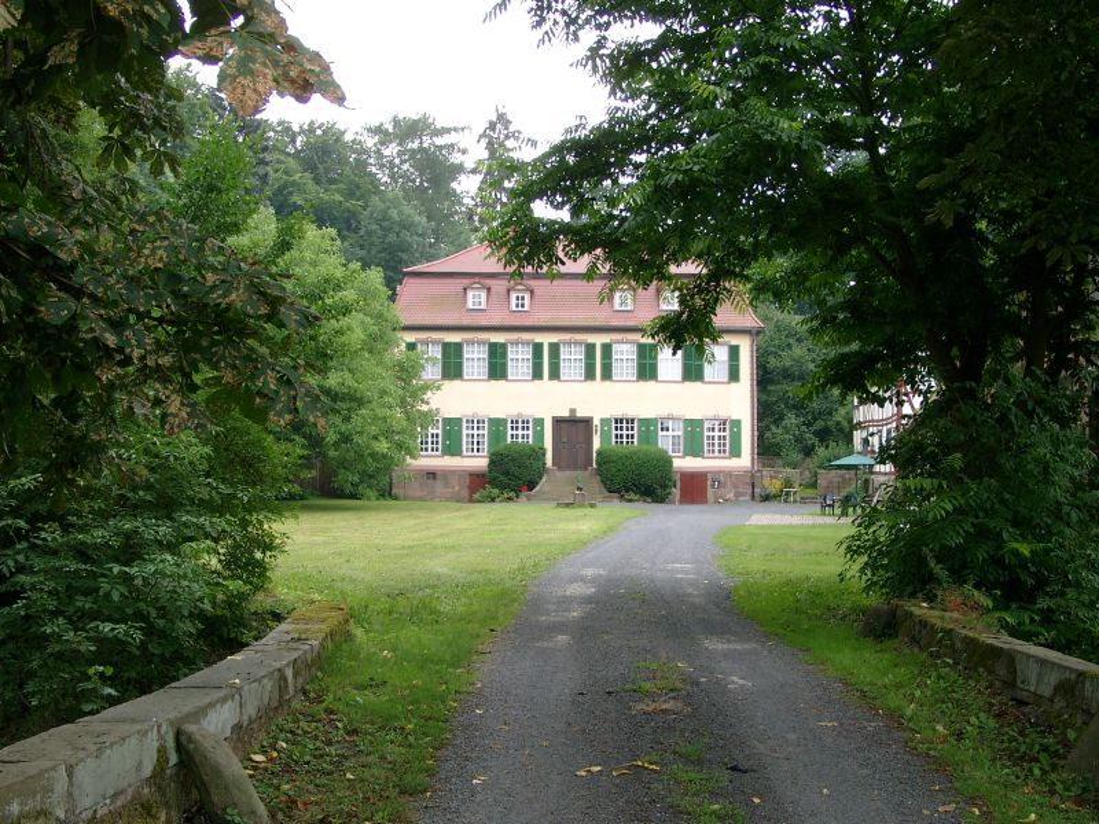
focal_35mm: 50
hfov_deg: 38.2
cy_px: 412
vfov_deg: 29.1
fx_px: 1587
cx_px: 550
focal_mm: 10.4
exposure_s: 1/101
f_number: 4
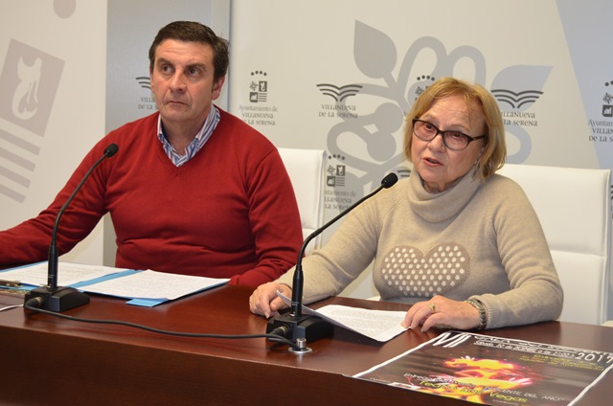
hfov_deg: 33.5
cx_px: 306
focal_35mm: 60
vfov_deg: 22.5
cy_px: 203
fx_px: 1020
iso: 800
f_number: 5
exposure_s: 1/60
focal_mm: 40
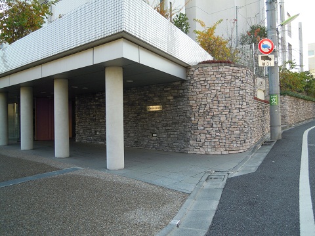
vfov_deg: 49.7
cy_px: 118
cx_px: 158
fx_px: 255
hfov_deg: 63.4
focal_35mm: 28
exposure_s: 1/200
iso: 100
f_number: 2.7
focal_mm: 5
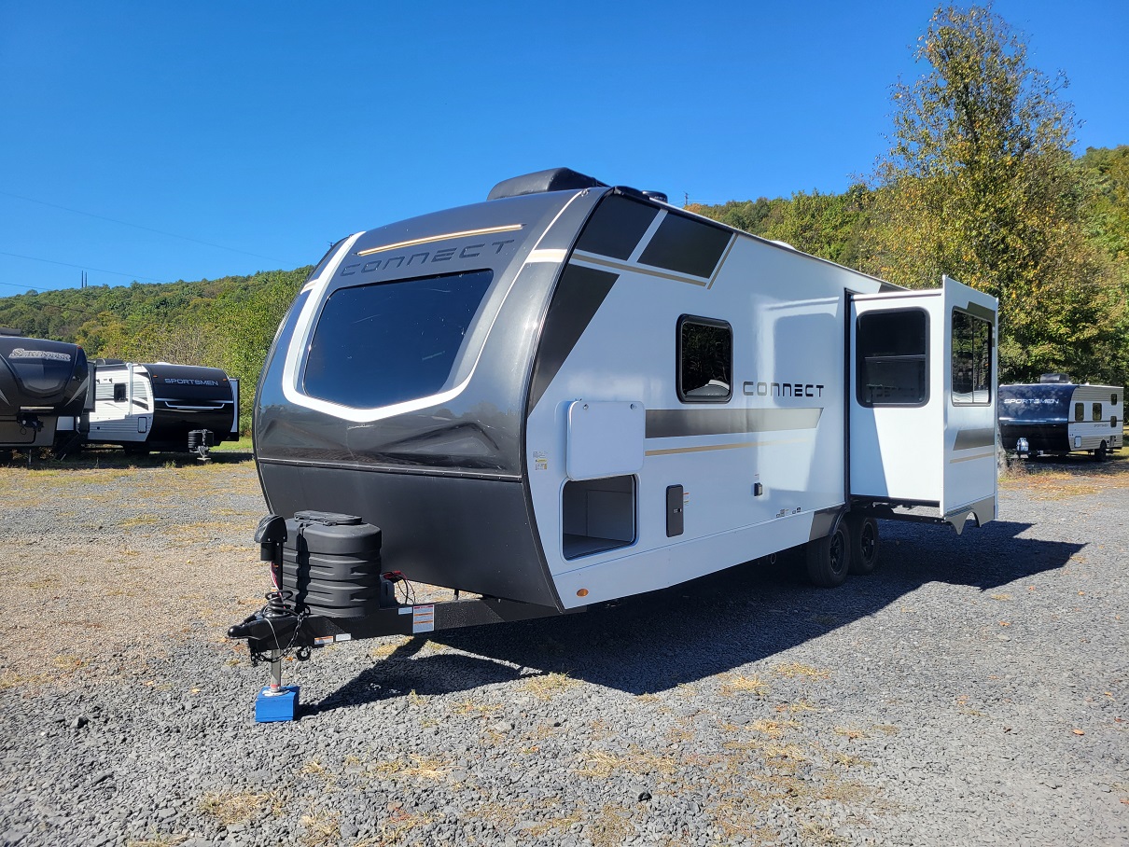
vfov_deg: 53.1
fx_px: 848
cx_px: 564
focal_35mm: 26
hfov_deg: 67.3
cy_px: 424
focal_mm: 5.4
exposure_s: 1/1387
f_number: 1.8
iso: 40
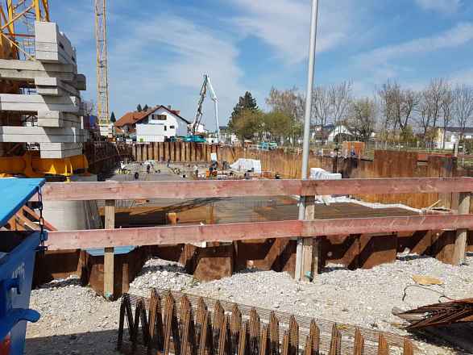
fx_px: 355
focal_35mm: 26
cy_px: 178
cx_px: 236
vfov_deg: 53.0
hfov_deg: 67.3
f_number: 1.7
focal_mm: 4.2
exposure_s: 1/2408
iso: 40
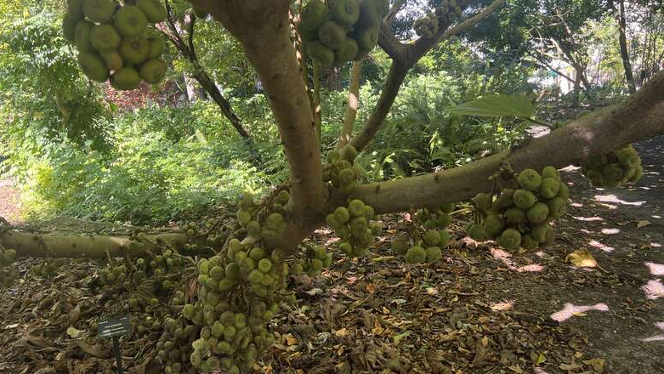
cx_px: 329
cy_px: 159
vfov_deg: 40.1
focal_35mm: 29
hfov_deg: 66.0
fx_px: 511
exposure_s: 1/220
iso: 40
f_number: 1.5
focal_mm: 5.7
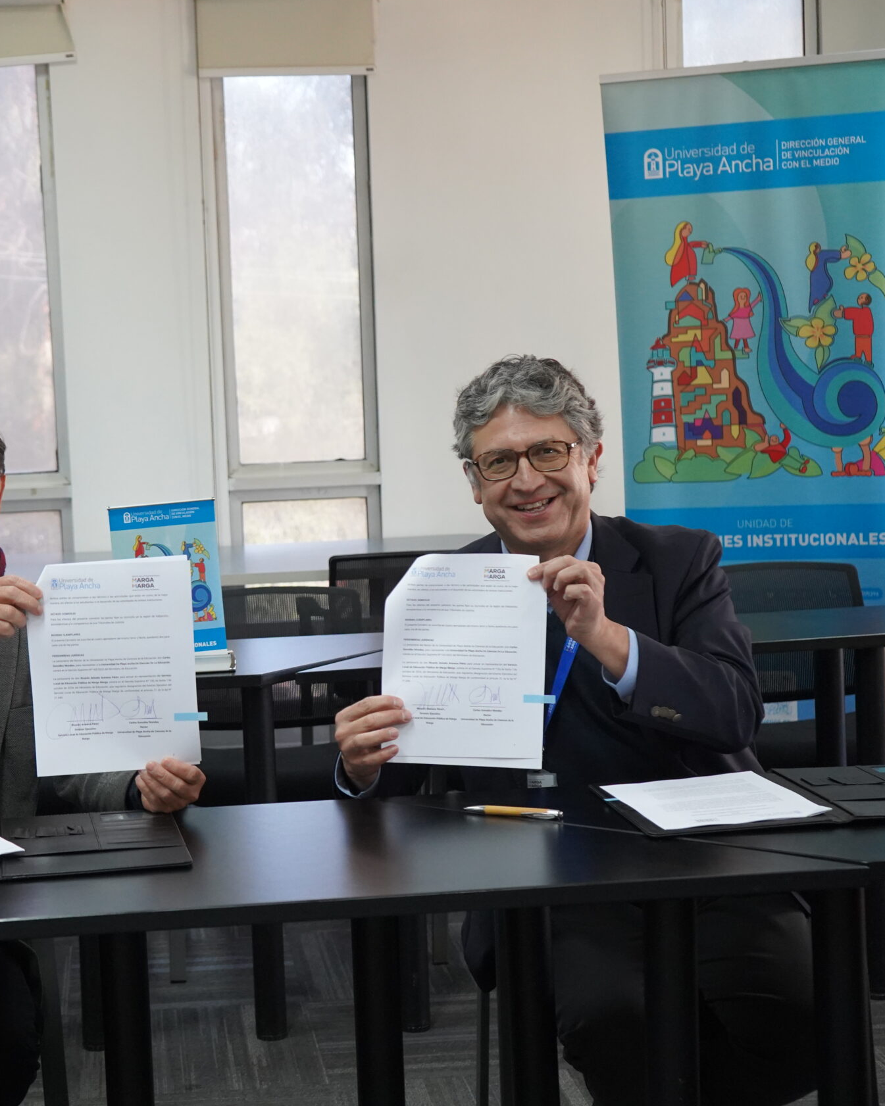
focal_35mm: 60
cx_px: 247
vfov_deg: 31.5
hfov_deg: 25.2
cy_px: 547
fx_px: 1965
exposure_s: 1/160
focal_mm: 42
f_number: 4.5
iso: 3200
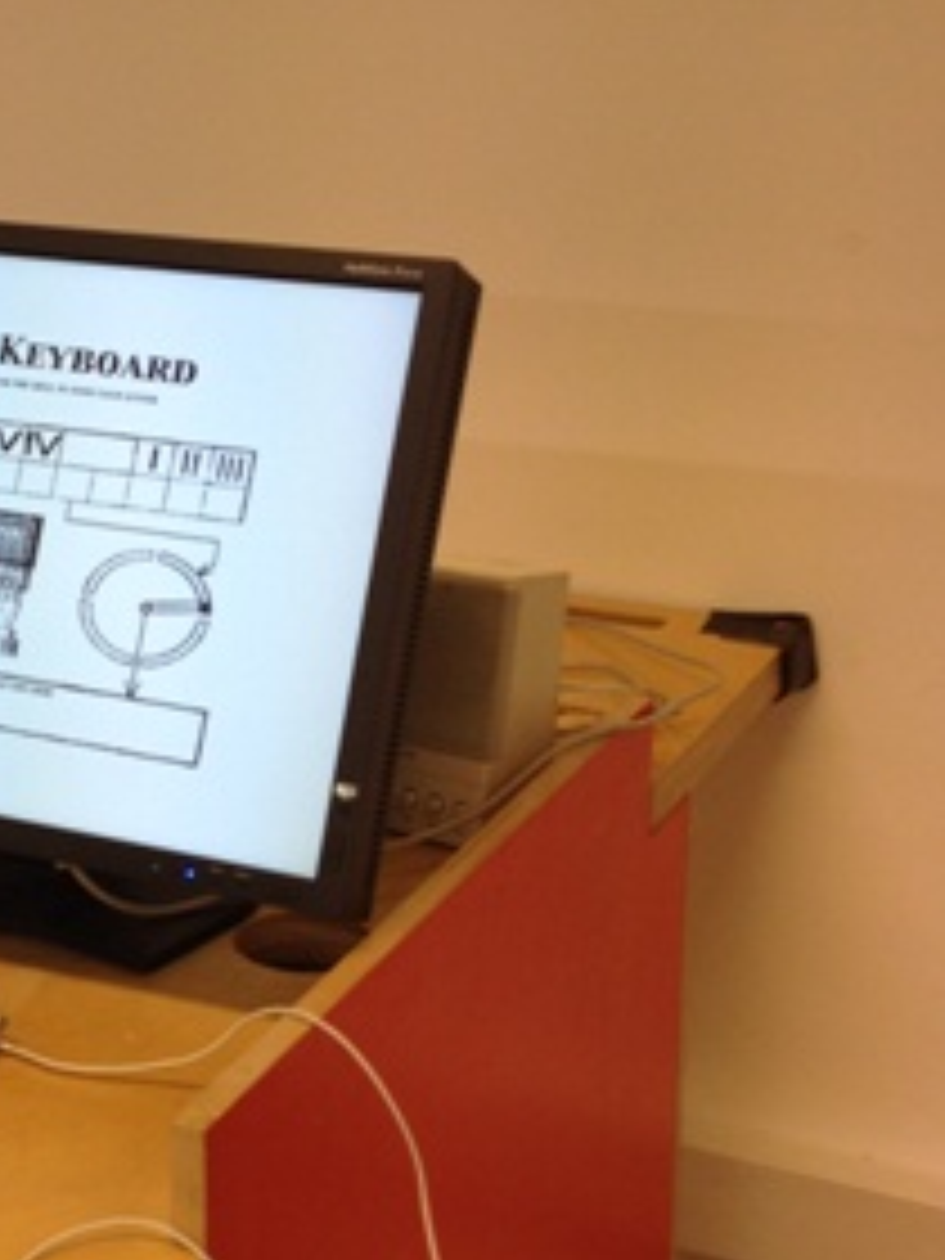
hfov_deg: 17.9
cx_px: -58
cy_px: 549
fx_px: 2912
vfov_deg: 24.4
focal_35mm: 80
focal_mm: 4.28
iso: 64
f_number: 2.4
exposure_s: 1/40
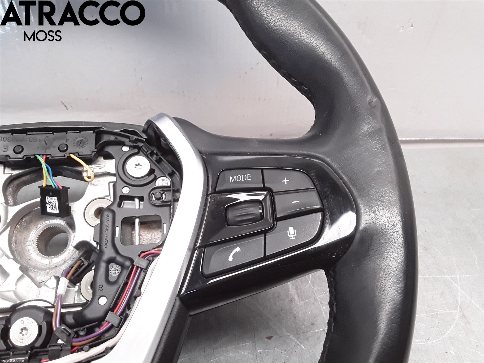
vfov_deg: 49.7
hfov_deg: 63.4
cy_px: 182
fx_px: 391
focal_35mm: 28
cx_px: 242
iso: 100
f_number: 1.9
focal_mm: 2.91
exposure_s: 1/100
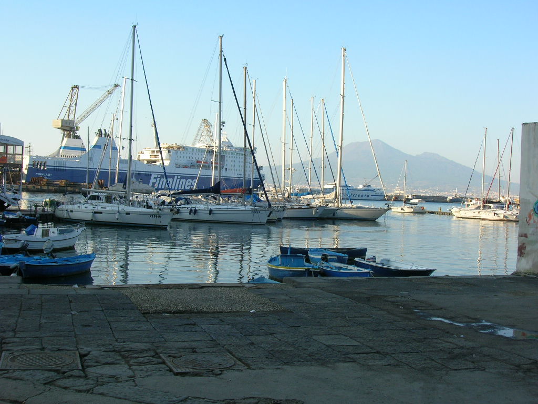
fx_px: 653
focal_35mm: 42
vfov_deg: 34.3
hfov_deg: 44.8
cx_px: 269
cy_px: 202
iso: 50
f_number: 5.2
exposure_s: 1/128
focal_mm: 7
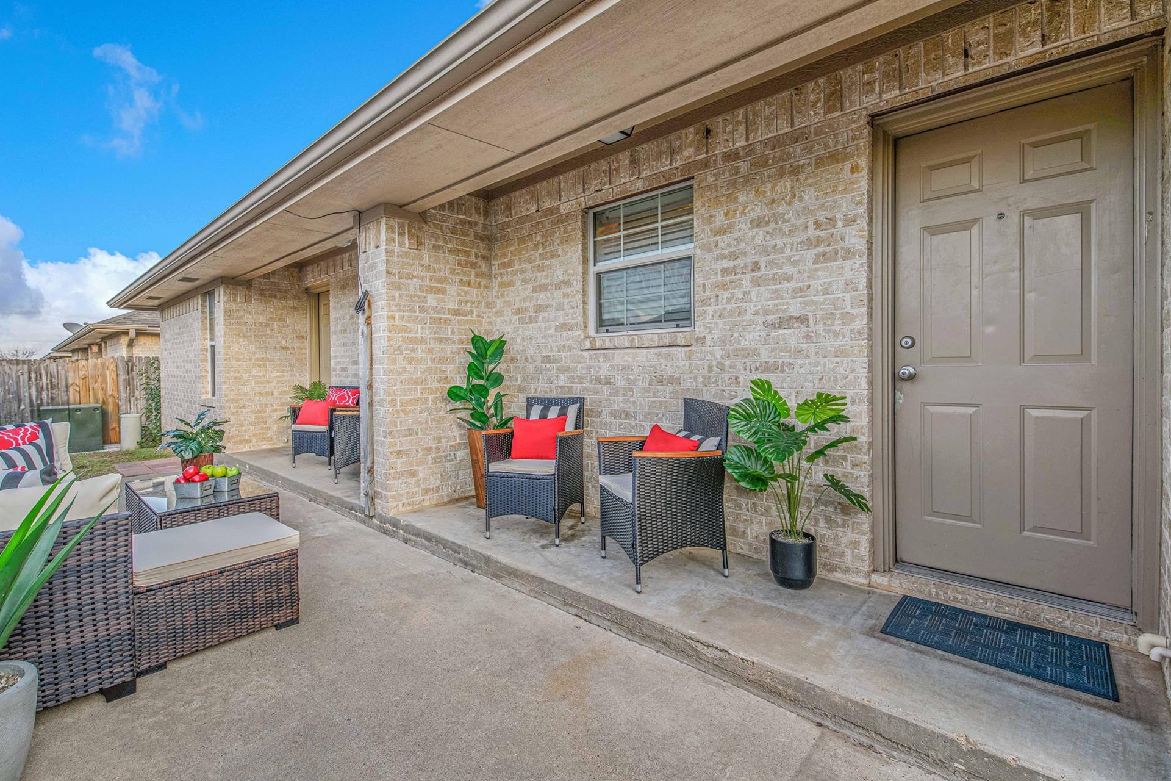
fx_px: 520
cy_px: 374
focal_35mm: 16
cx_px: 571
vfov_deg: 73.7
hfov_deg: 96.7
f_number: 7.1
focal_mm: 15
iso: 100
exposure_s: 1/40
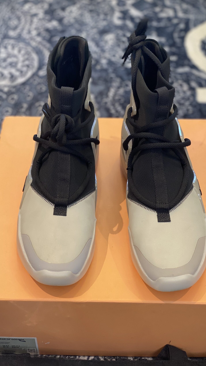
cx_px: 111
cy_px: 183
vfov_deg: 36.6
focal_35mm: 57
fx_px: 554
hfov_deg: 21.1
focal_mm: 6
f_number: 2
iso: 160
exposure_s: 1/33
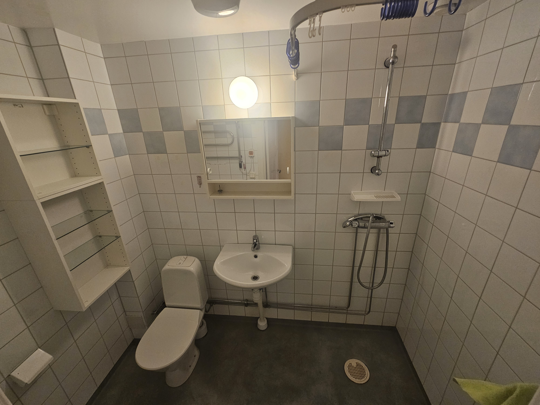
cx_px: 270
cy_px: 202
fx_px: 203
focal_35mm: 13
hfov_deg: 106.2
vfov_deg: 89.9
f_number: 2.2
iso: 200
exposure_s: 1/50
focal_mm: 2.2
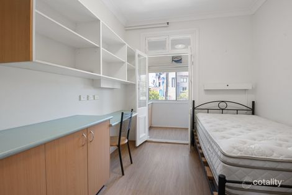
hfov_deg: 96.8
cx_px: 146
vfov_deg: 73.7
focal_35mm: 16
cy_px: 98
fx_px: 130
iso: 400
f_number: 7.1
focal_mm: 16
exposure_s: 1/40
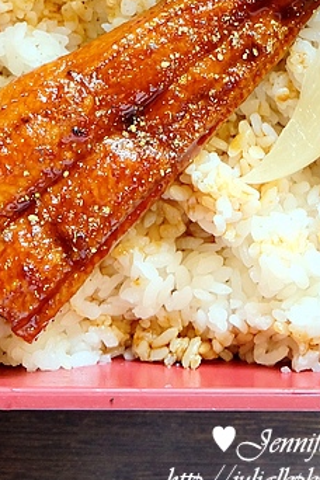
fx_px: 1187
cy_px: -46
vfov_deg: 21.7
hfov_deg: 15.4
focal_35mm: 89
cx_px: 148
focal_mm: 25.6
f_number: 4.5
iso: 800
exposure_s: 1/60
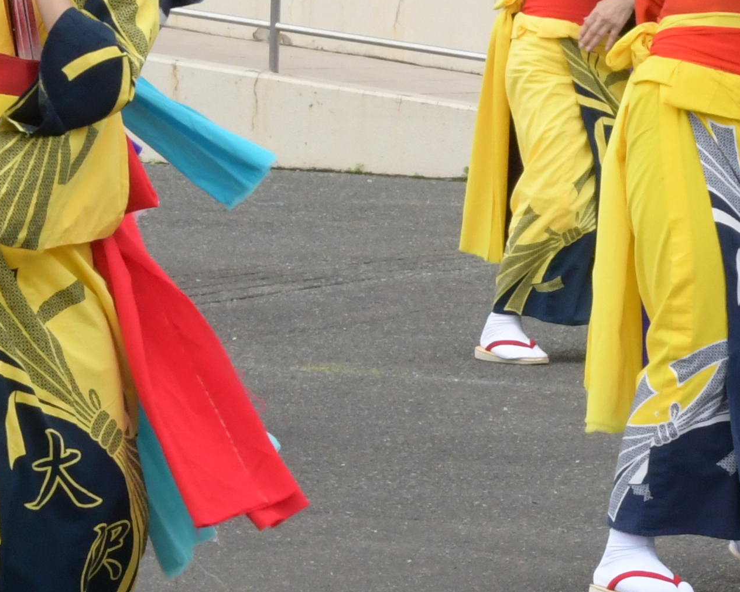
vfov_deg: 5.0
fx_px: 6789
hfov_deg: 6.2
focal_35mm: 310
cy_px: 22
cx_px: 875
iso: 1250
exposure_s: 1/400
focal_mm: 50
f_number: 20
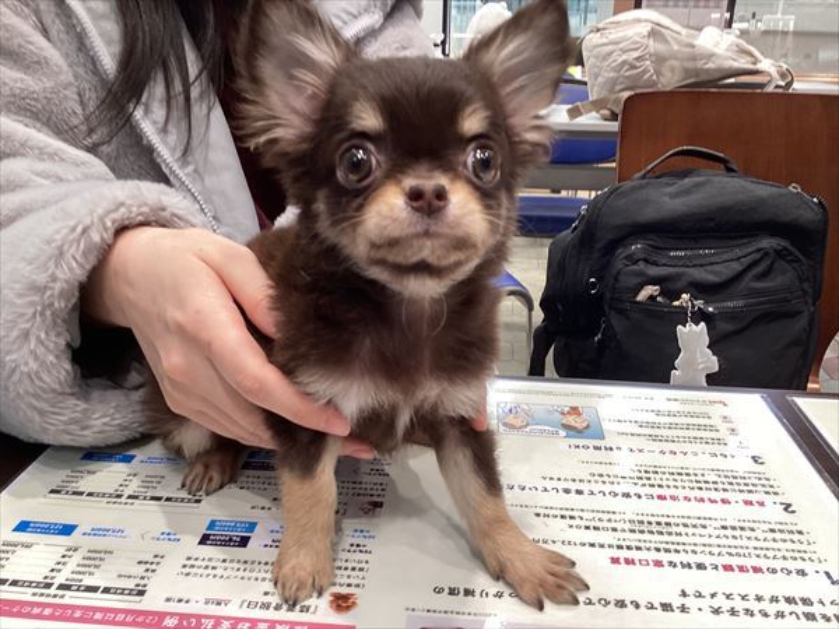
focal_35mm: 31
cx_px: 420
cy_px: 314
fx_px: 751
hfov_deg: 58.4
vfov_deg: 45.4
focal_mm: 3.3
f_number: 2.4
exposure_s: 1/50
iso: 80
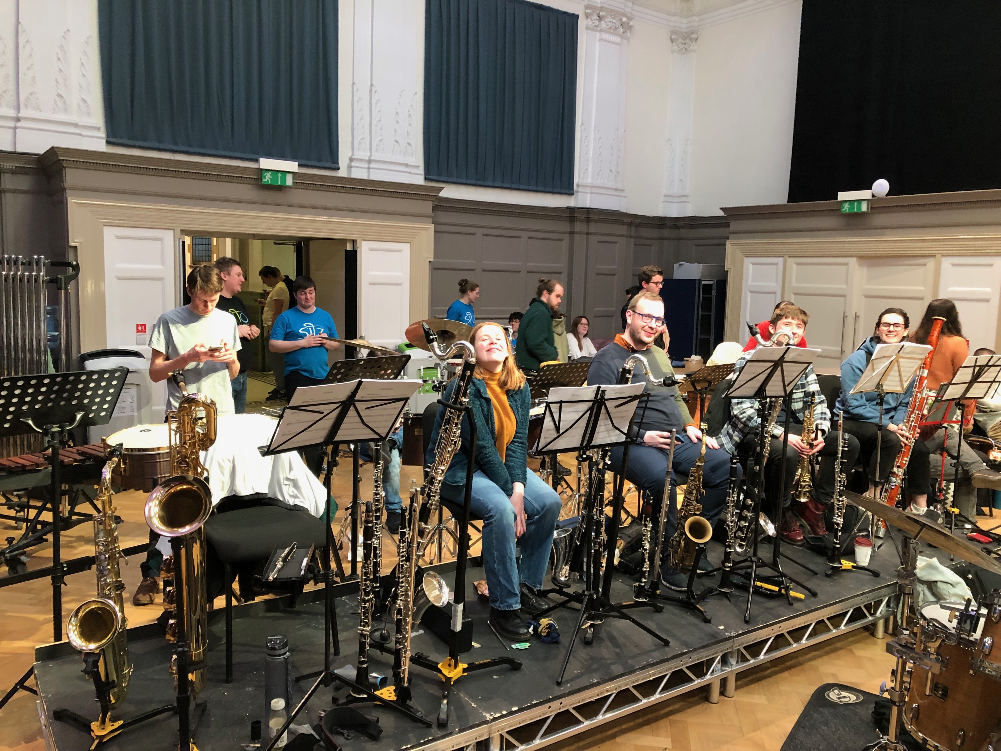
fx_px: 810
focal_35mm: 28
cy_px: 376
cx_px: 500
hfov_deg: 63.4
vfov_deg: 49.7
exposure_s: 1/16
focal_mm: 3.99
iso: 64
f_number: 1.8
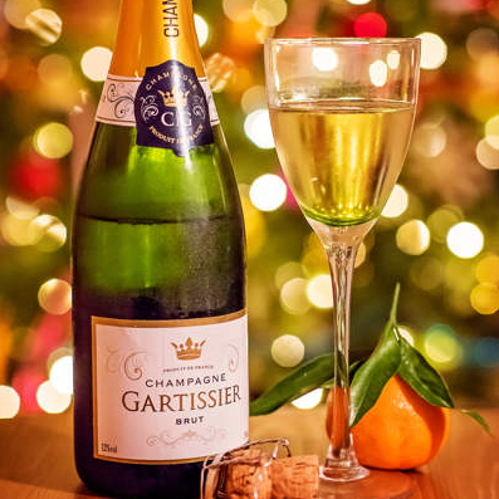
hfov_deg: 16.0
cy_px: 199
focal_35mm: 109
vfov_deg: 16.0
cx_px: 249
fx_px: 1778
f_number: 2.8
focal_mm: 85
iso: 5600
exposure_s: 1/100
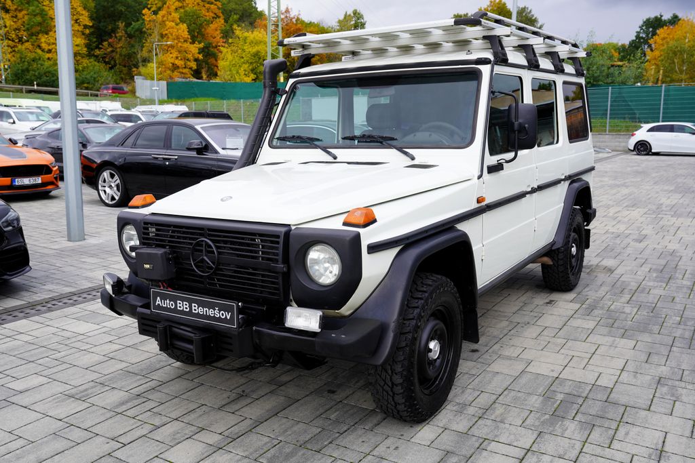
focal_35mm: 33
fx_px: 637
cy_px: 232
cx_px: 348
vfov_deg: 40.0
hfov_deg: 57.2
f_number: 6.3
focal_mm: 33
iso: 100
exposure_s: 1/100
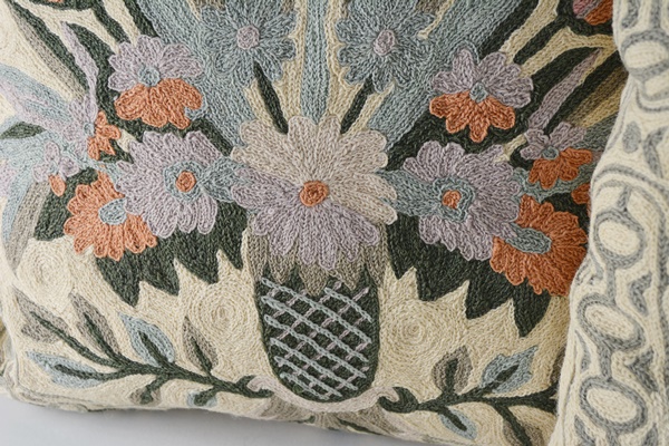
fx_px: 892
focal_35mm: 48
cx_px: 334
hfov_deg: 41.1
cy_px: 223
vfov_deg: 28.1
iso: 400
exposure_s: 1/125
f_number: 5.6
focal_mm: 32
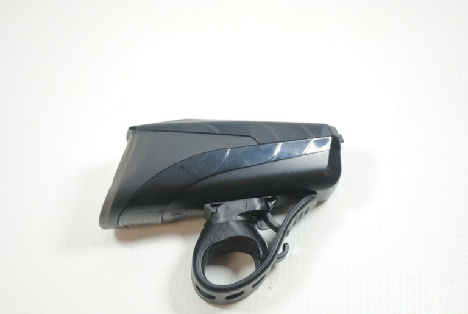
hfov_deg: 28.0
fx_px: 938
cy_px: 157
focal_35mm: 72
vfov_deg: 19.0
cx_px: 234
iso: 200
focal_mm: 48
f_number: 5.6
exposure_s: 1/30
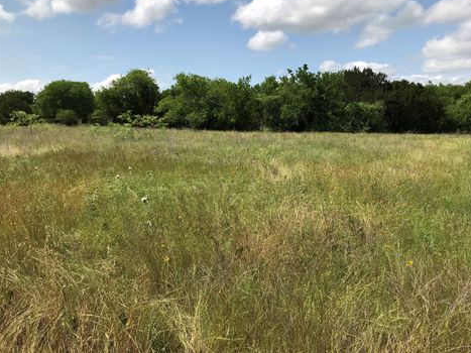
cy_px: 166
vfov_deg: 46.8
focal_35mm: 30
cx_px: 245
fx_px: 408
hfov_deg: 60.0
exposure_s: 1/3096
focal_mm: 3.99
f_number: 1.8
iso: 20
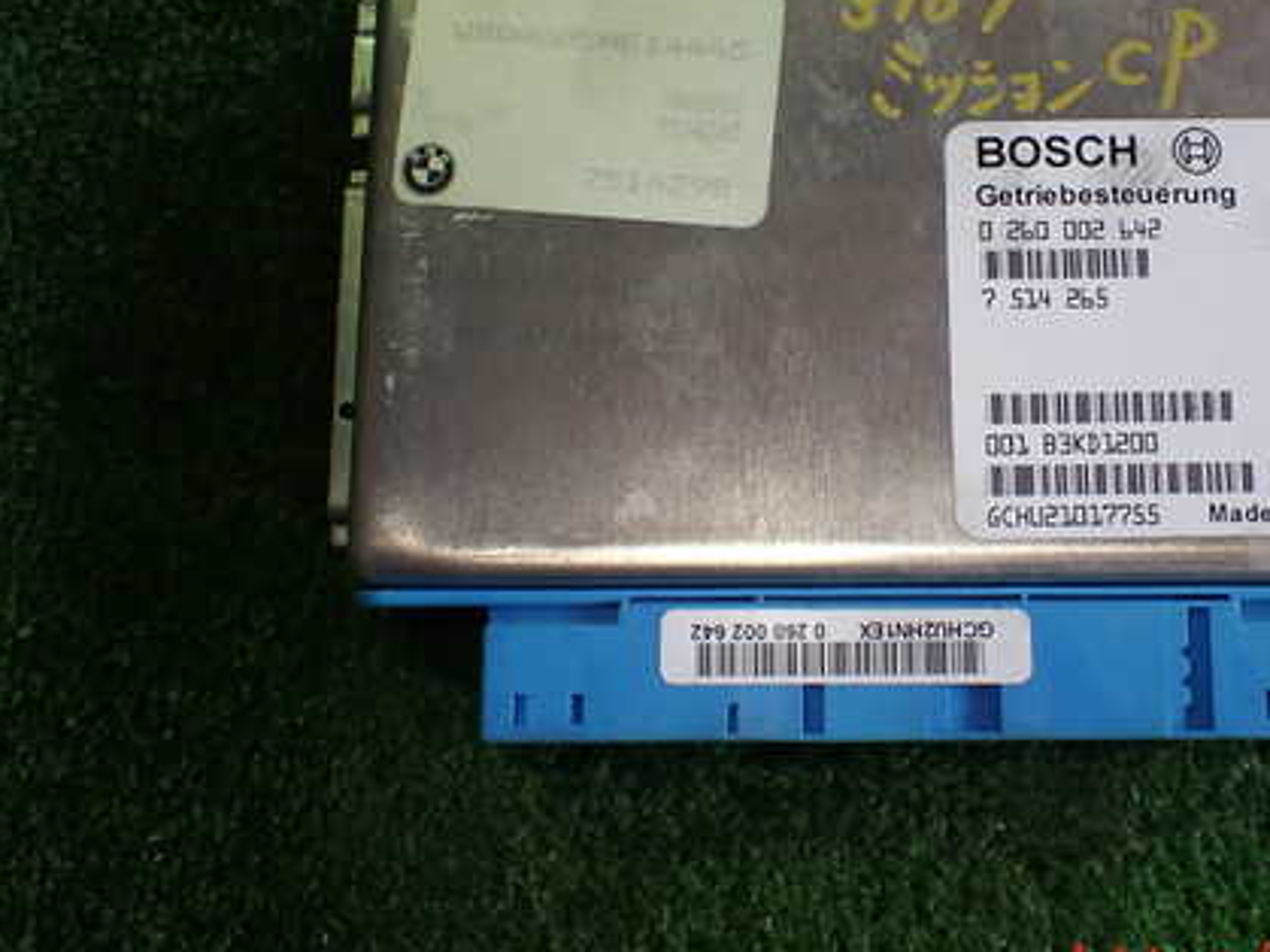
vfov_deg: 33.3
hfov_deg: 43.2
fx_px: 1577
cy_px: 330
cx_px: 849
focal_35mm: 43
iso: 125
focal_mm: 5.4
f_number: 2.3
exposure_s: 1/125
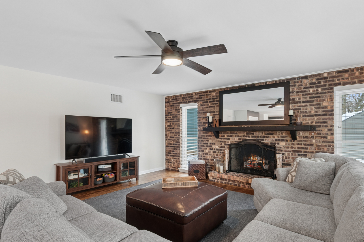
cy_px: 121
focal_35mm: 18
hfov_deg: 90.1
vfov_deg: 67.2
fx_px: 182
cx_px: 182
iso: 250
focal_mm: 12
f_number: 8
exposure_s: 1/4
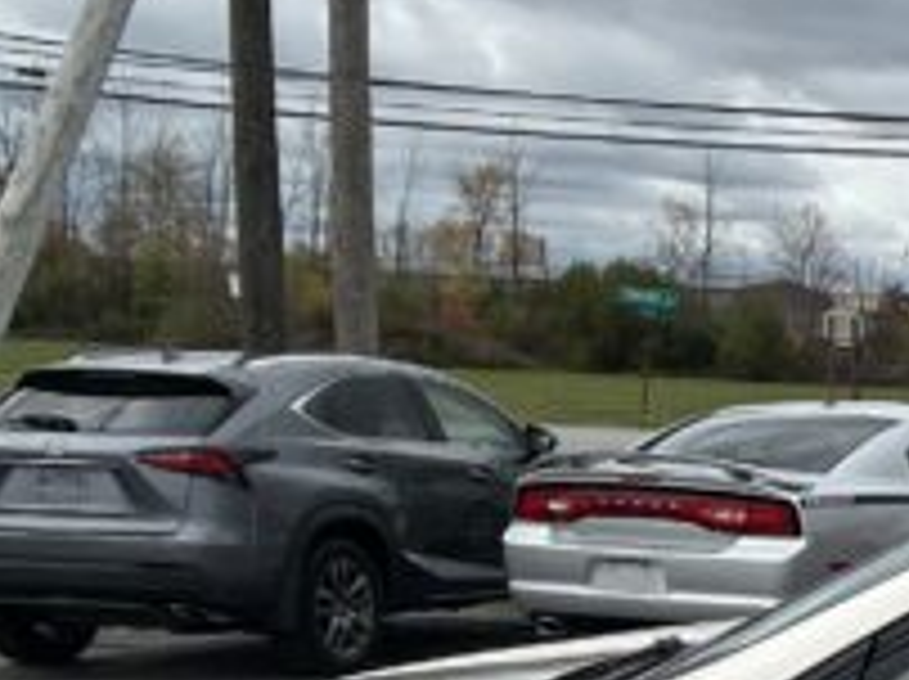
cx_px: 1575
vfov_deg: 11.0
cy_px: 761
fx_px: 3462
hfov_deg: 13.6
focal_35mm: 132
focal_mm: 5.7
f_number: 1.5
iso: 50
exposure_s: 1/3165
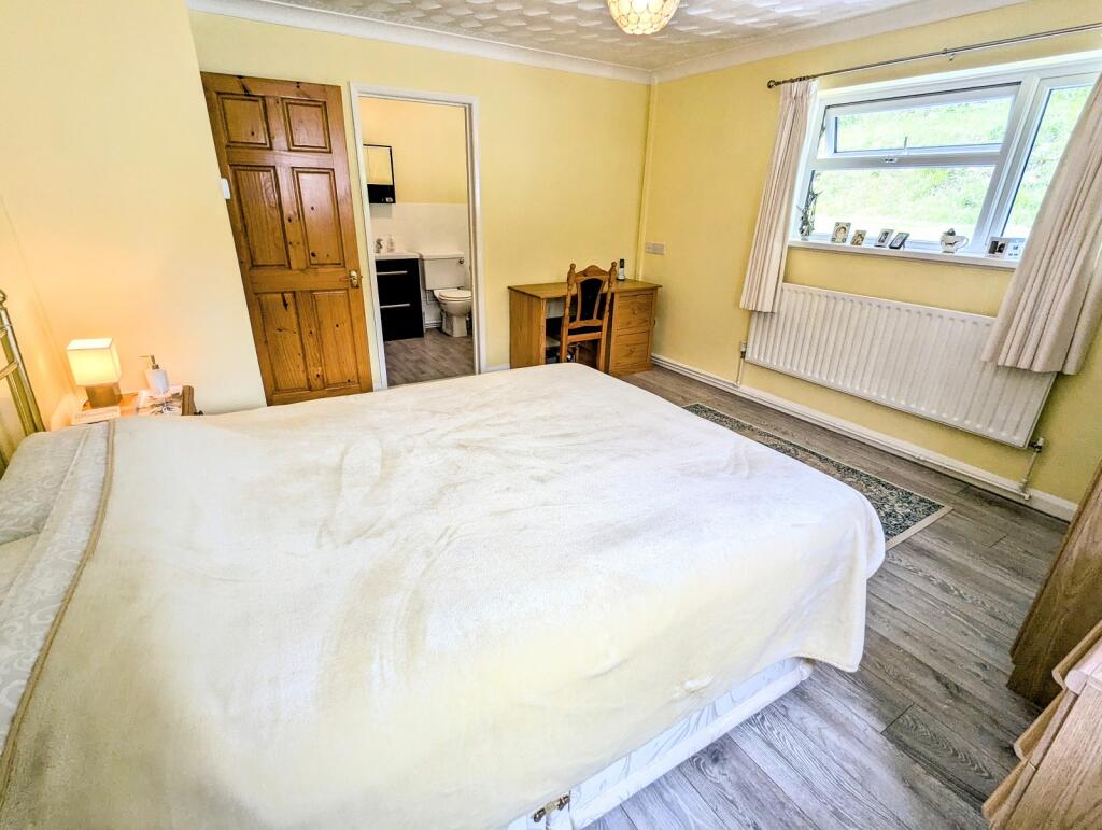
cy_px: 415
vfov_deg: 78.2
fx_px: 510
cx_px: 551
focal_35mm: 16
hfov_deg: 94.4
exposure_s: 1/100
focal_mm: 2.35
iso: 118
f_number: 2.2
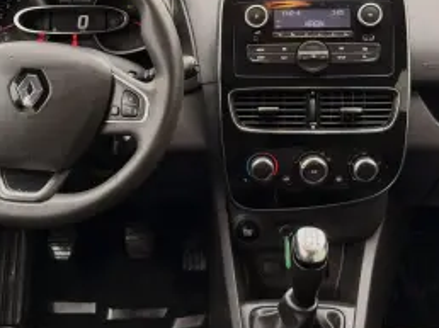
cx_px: 170
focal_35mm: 67
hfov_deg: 28.9
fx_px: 849
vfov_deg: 21.8
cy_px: 105
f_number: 1.78
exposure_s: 1/60
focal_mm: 6.76
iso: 125
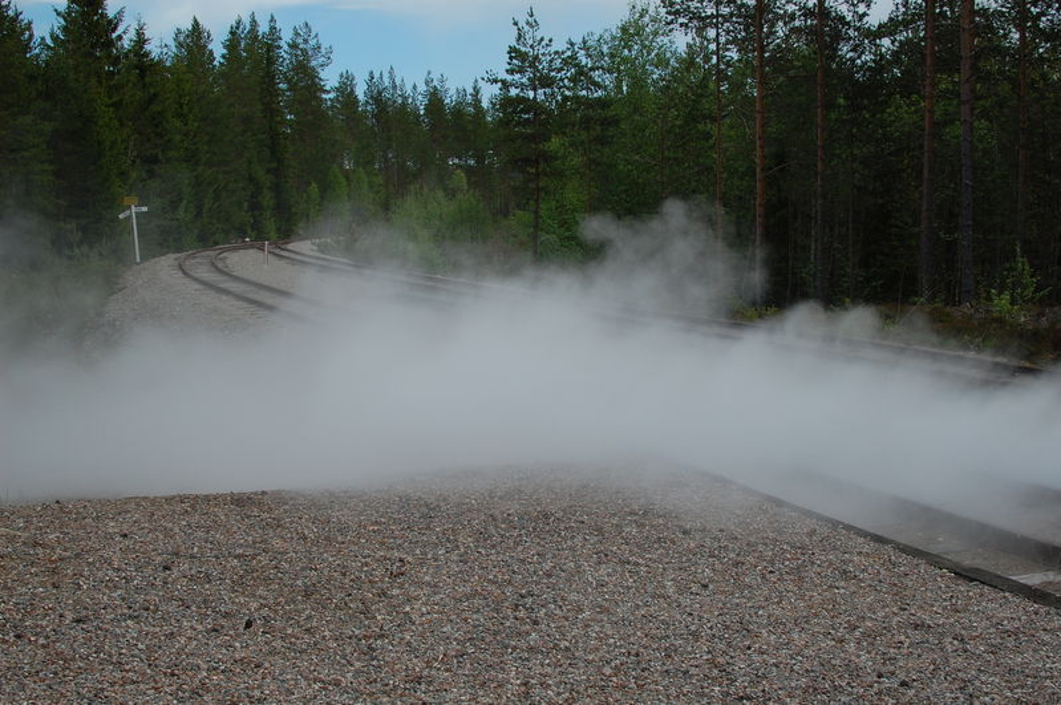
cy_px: 352
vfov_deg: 25.7
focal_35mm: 52
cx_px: 530
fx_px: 1546
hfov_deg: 37.9
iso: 200
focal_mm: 35
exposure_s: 1/250
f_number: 9
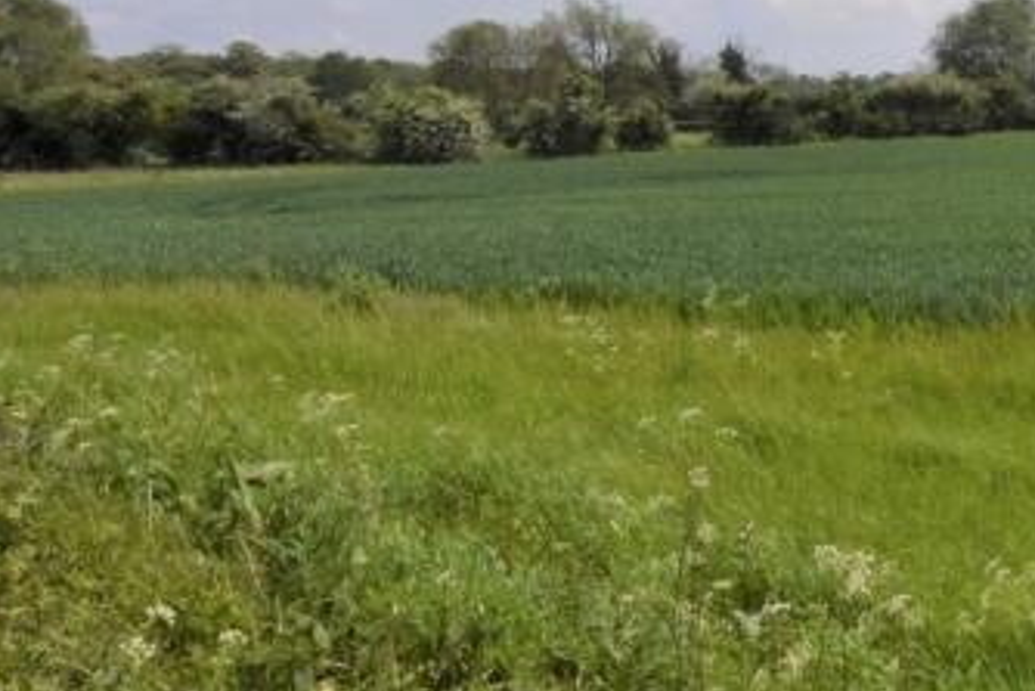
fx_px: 1323
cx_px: 1010
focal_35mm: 46
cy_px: -57
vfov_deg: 27.0
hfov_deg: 38.4
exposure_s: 1/200
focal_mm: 10
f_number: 16
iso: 100
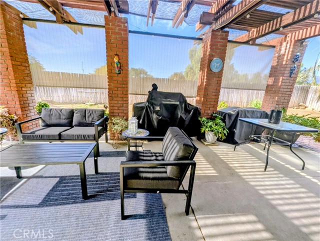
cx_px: 160
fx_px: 120
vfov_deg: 90.1
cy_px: 120
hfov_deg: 106.1
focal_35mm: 13
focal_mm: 1.95
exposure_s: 1/587
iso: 45
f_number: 2.2
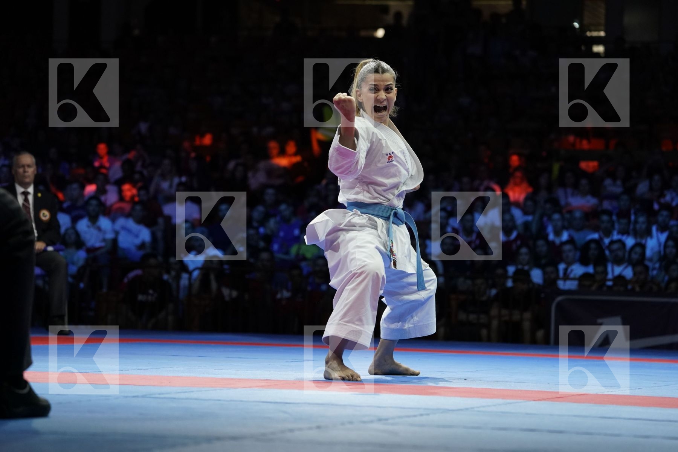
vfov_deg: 10.2
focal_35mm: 135
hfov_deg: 15.2
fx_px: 2542
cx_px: 339
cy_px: 226
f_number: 5
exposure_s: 1/500
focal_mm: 135
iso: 2500
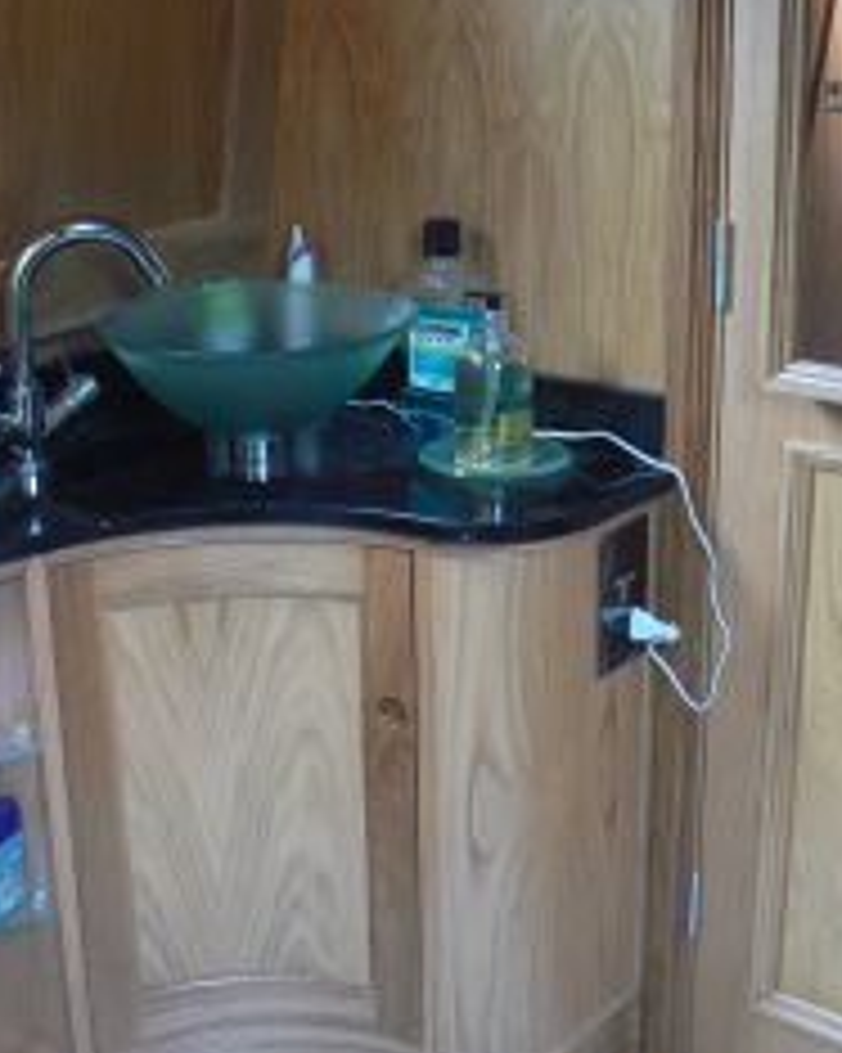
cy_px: 495
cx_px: 378
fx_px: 1683
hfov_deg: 28.1
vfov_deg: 34.7
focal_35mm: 54
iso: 200
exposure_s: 1/20
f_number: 2.8
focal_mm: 6
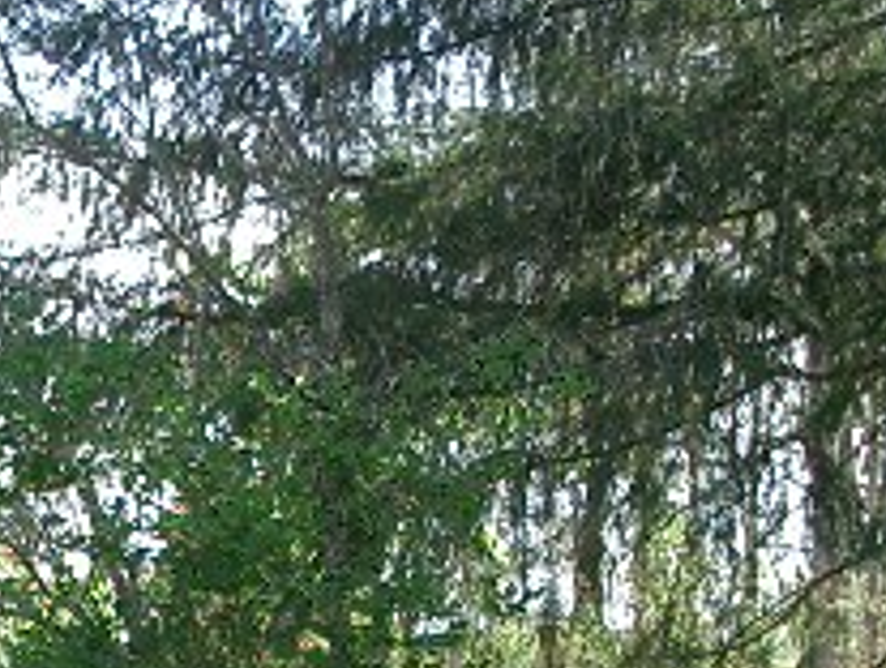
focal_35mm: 108
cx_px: -17
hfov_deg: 17.7
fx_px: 2769
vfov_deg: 13.1
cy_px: 959
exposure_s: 1/200
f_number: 2.6
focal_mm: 5.8
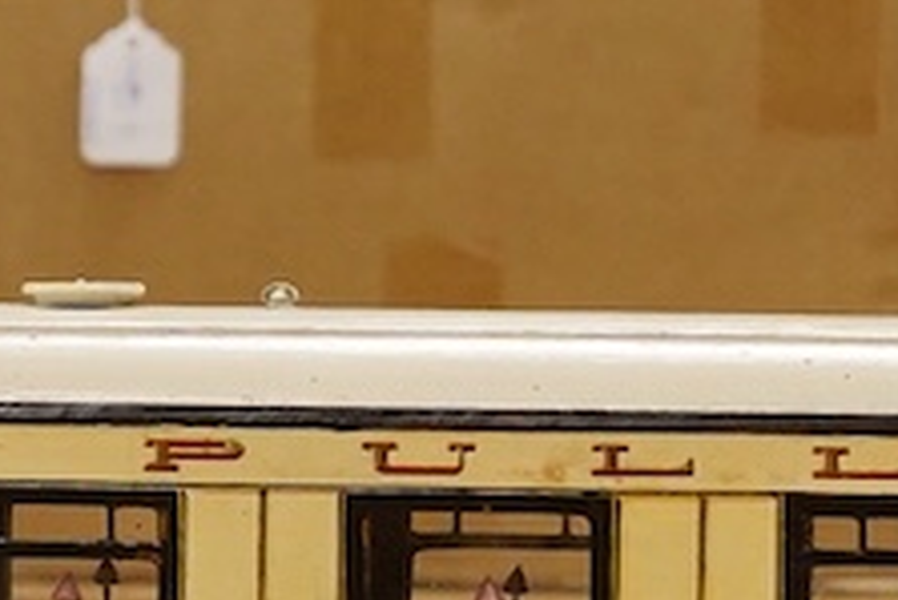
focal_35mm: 227
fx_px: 5666
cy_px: 443
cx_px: 856
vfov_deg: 6.1
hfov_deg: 9.0
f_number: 10
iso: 2500
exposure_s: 1/160
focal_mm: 30
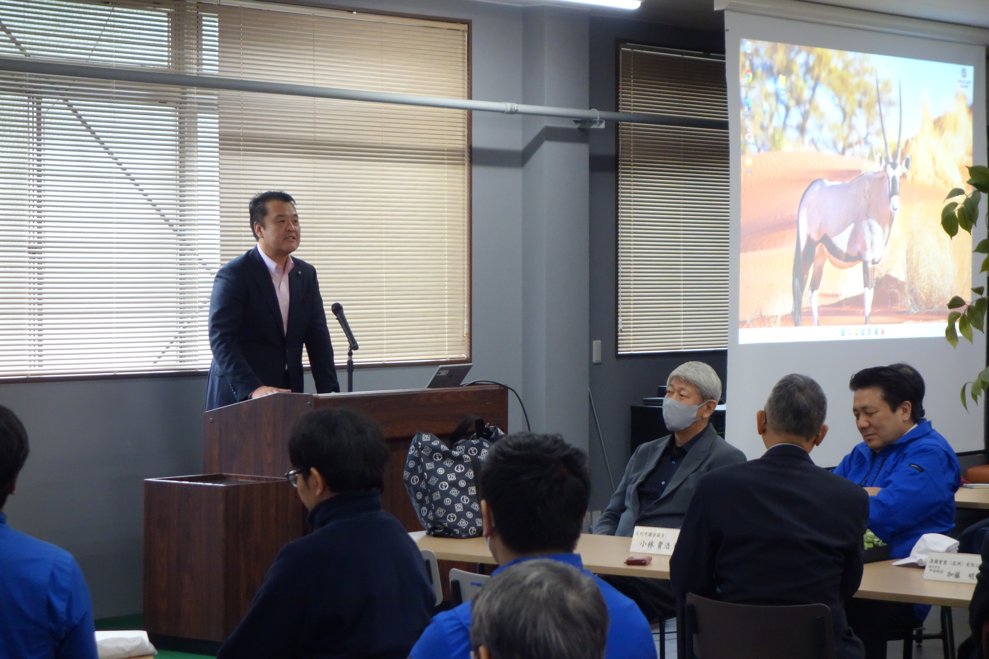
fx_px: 2747
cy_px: 330
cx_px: 494
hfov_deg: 20.4
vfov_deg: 13.7
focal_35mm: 100
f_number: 4.9
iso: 1600
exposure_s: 1/100
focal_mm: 37.1
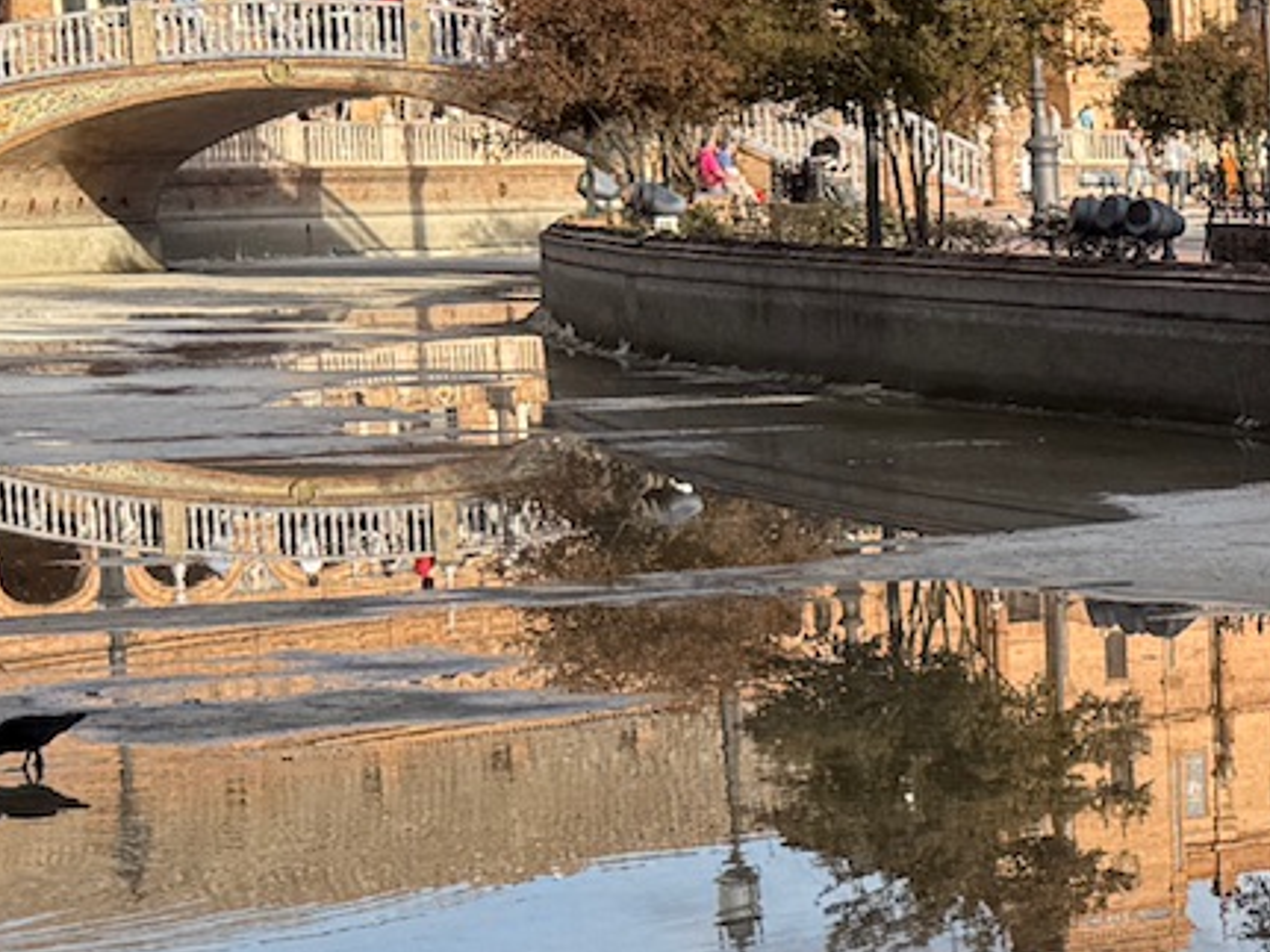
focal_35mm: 114
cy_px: 696
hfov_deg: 15.0
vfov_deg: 13.0
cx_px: 2295
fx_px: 4181
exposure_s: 1/3145
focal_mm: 6.76
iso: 80
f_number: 1.78
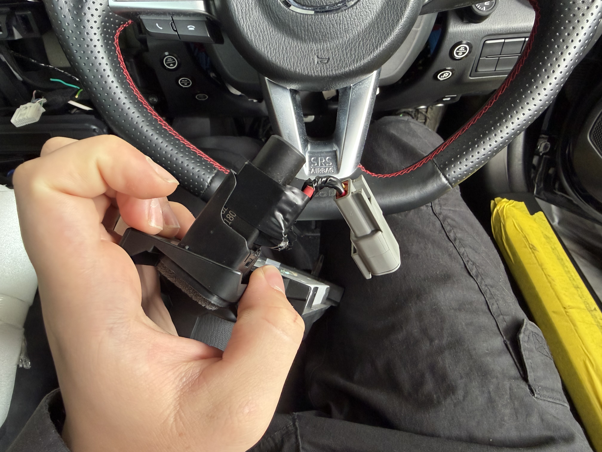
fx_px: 417
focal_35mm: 24
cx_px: 301
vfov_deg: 56.8
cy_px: 226
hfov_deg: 71.6
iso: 320
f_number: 2.2
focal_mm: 2.22
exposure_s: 1/100
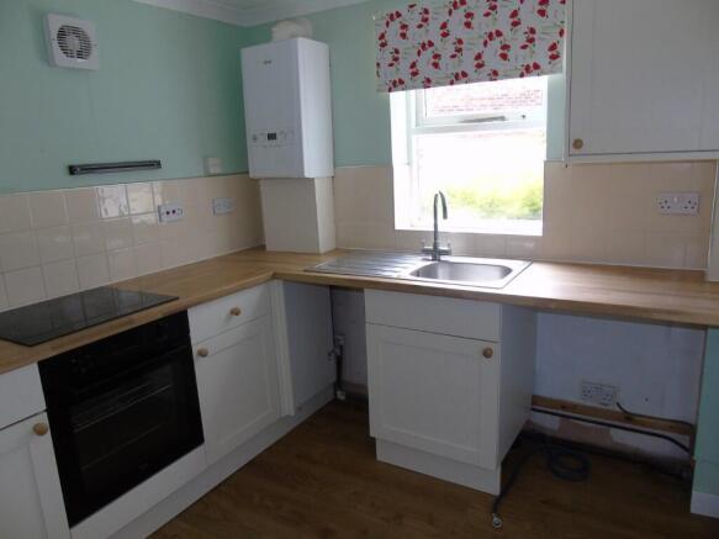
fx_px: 519
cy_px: 270
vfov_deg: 54.9
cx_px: 360
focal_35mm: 25
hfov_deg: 69.4
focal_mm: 4.4
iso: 160
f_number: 3.4
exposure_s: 1/30
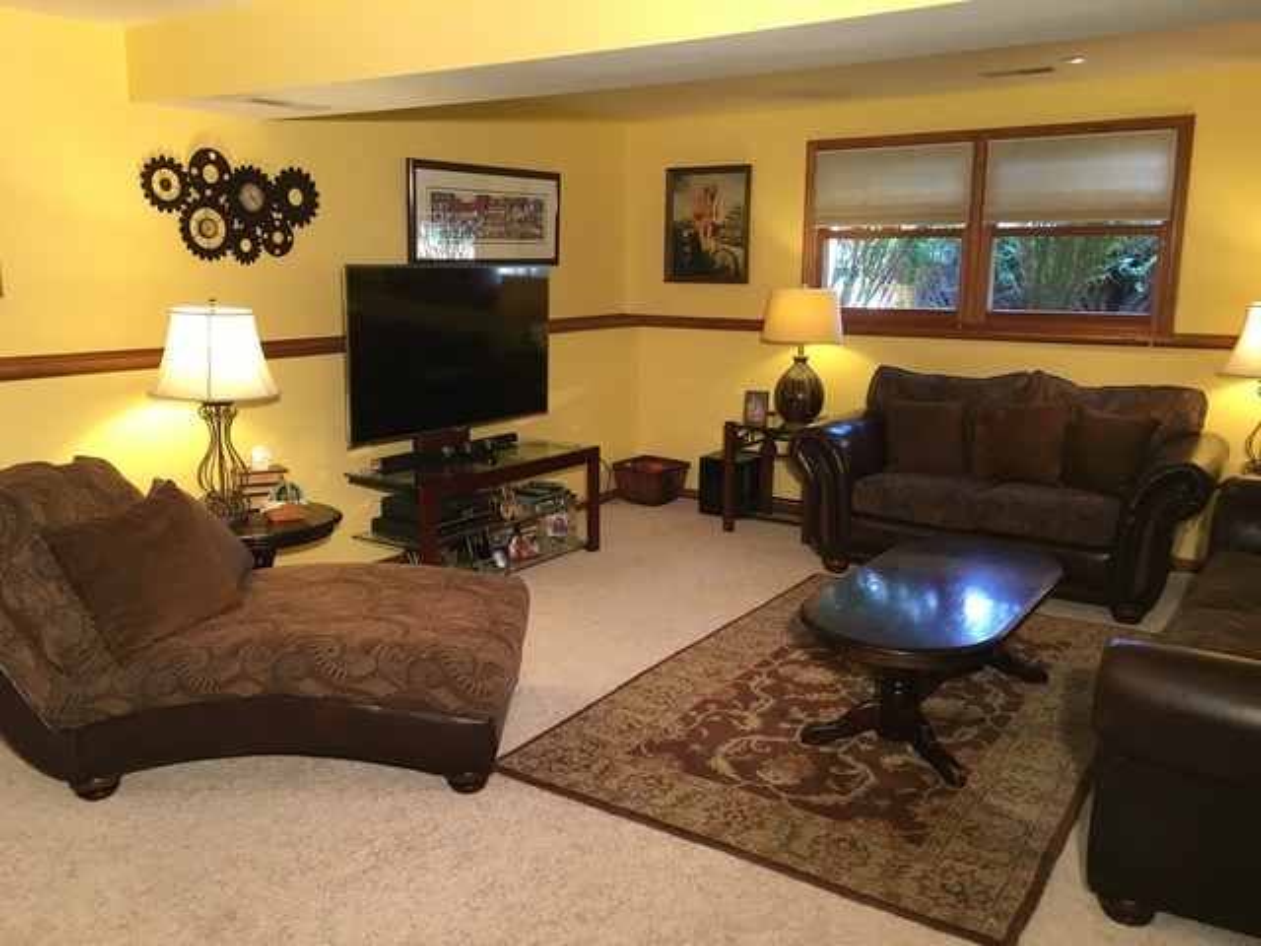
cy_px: 473
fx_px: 1056
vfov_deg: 48.2
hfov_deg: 61.7
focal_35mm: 29
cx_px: 630
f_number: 2.2
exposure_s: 1/30
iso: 80
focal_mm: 4.15
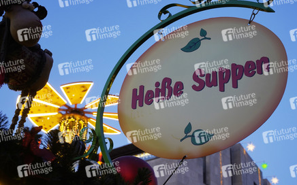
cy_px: 84
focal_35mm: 58
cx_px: 153
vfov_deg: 22.3
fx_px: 469
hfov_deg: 35.1
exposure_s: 1/40
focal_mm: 55
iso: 640
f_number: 7.1
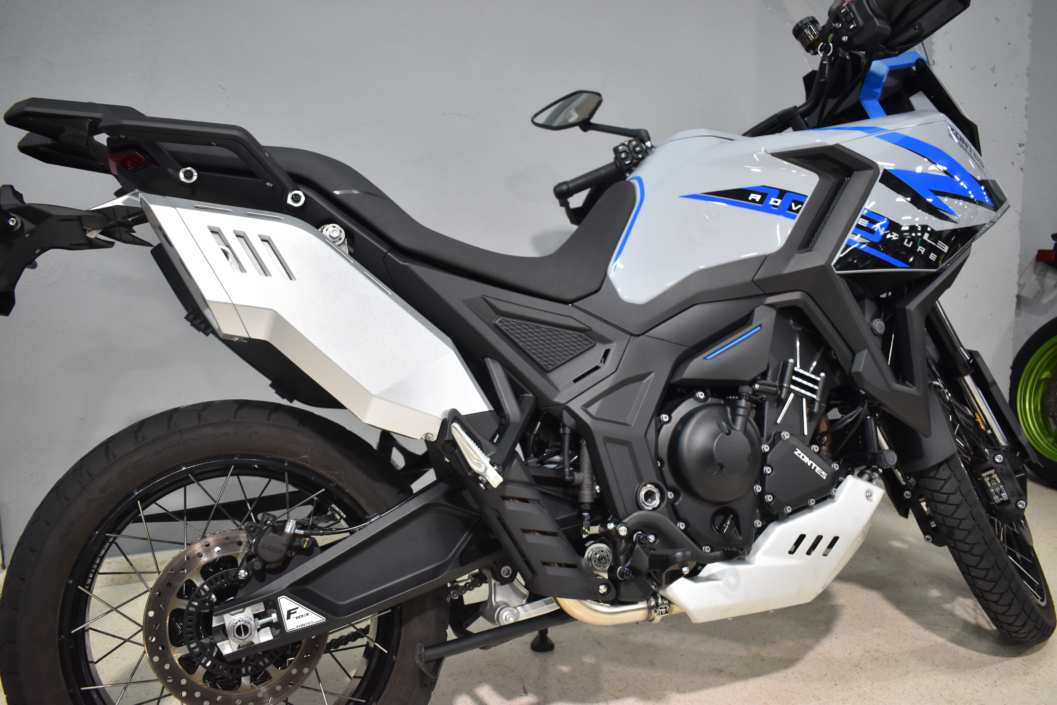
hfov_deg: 61.9
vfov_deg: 43.6
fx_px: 881
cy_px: 352
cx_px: 528
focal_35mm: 30
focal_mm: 20
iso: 800
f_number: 3.5
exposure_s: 1/50
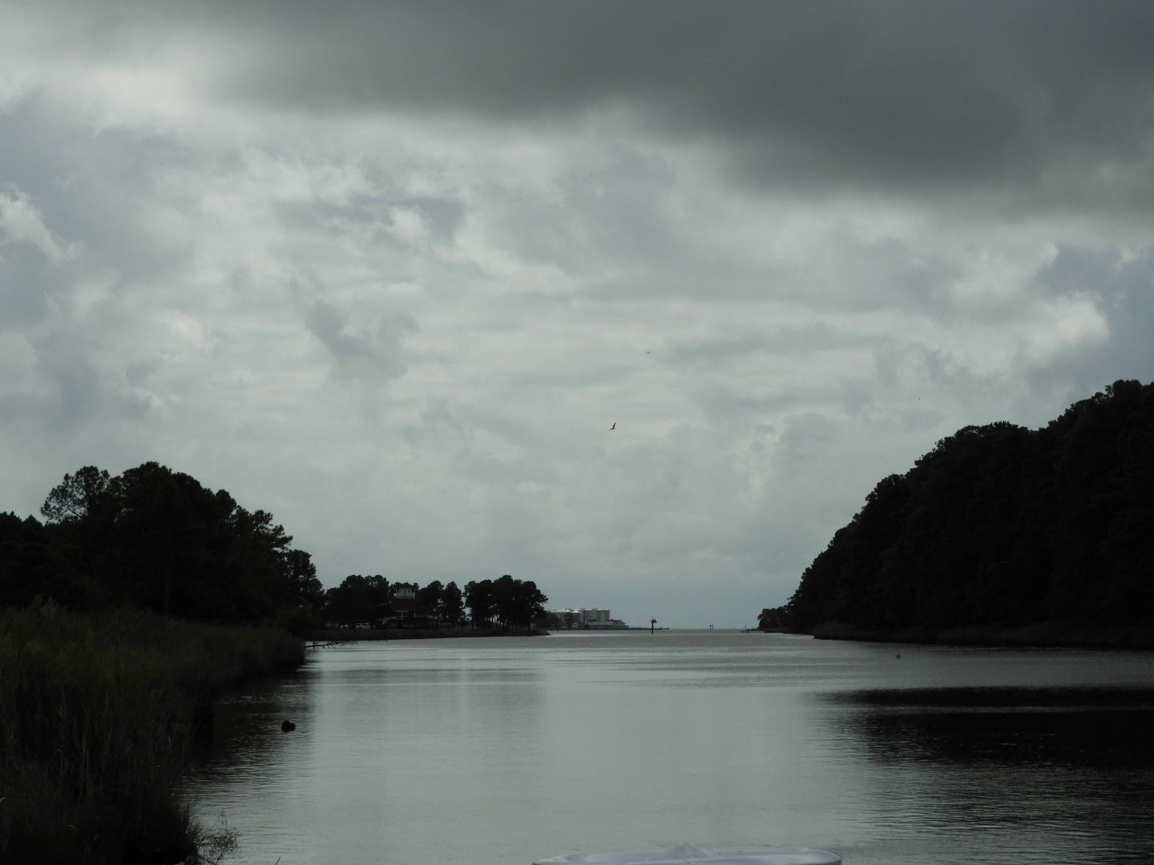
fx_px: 3167
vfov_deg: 15.6
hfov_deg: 20.7
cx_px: 577
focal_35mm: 95
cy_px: 432
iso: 100
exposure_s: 1/1600
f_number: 5.3
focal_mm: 17
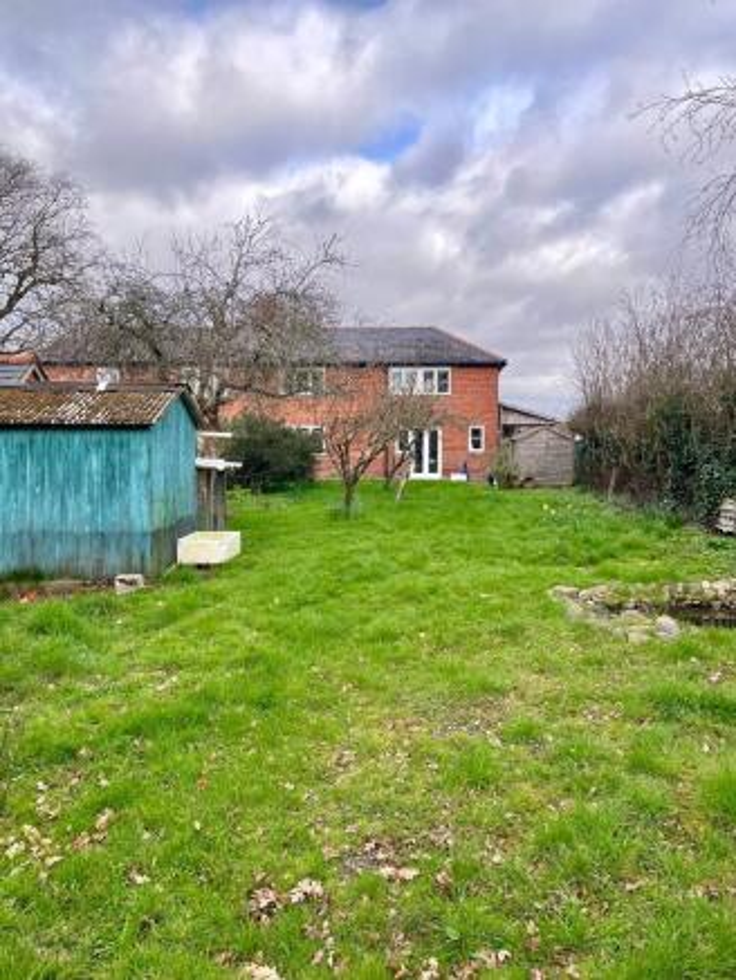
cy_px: 490
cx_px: 368
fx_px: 737
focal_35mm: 26
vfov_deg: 67.3
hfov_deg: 53.1
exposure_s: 1/1175
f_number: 1.6
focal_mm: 5.1
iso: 50
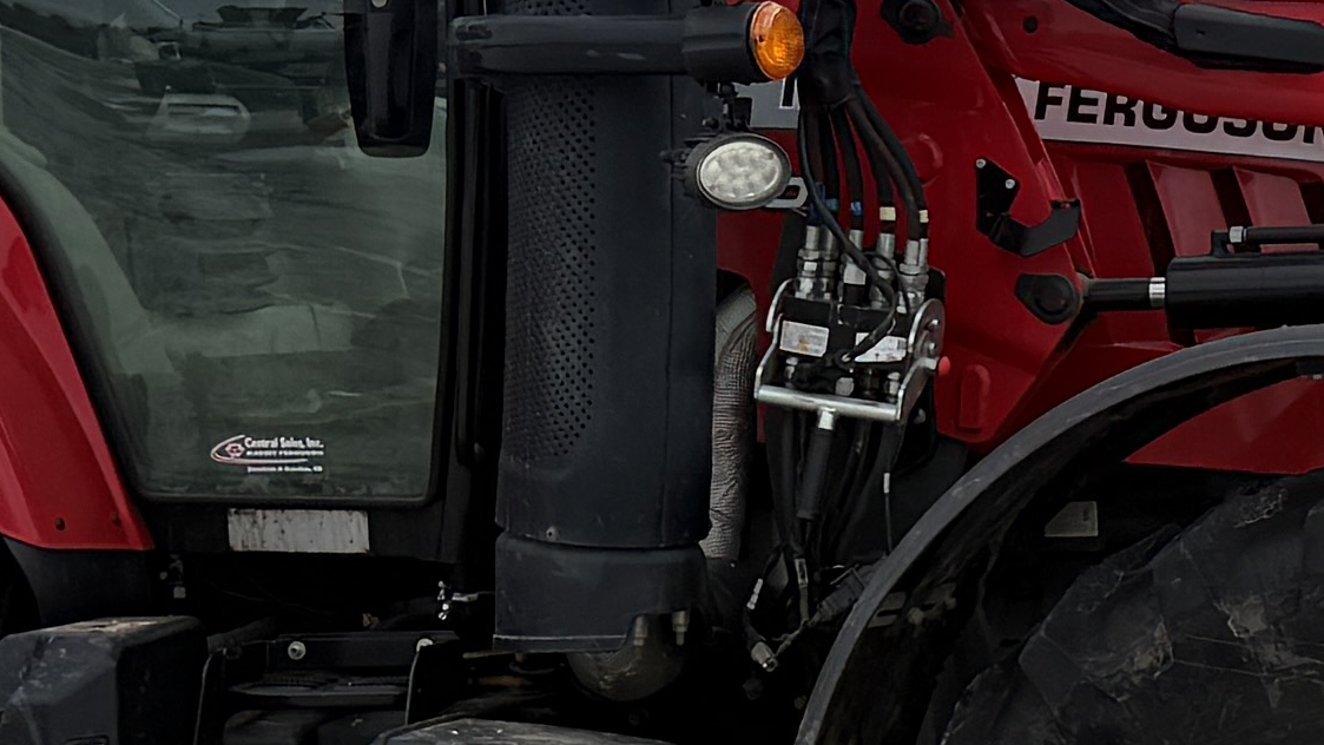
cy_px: 339
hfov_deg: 15.6
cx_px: 1514
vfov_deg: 9.1
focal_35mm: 133
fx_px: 4670
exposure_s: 1/2525
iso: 80
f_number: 1.78
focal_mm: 6.76
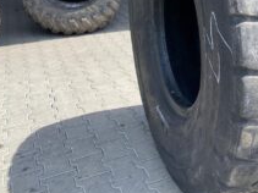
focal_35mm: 53
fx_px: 395
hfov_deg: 33.6
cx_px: 247
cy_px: 34
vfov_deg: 26.9
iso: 32
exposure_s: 1/934
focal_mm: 4.25
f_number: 1.8
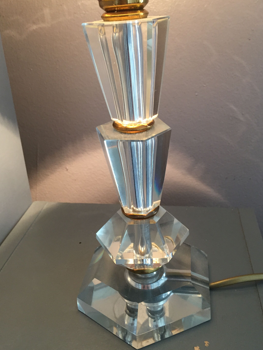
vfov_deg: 55.2
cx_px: 139
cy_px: 155
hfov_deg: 42.9
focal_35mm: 33
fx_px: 334
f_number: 2.2
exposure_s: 1/33
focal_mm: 4.15
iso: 160
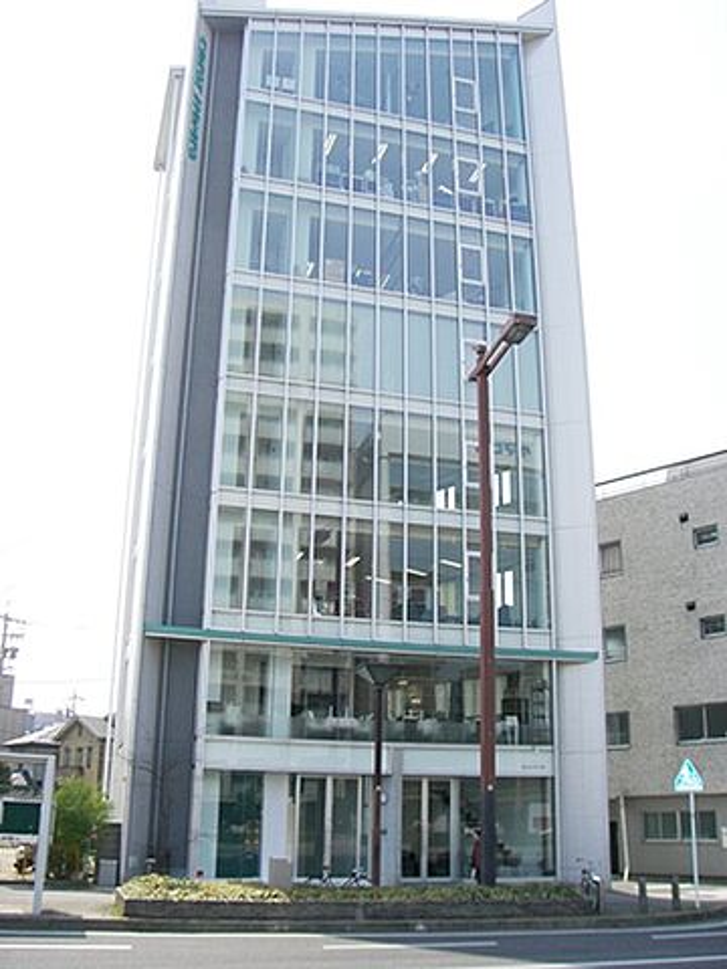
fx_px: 1064
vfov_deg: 49.0
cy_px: 484
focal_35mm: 38
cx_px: 364
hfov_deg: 37.7
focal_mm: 6.2
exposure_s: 1/400
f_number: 4.3
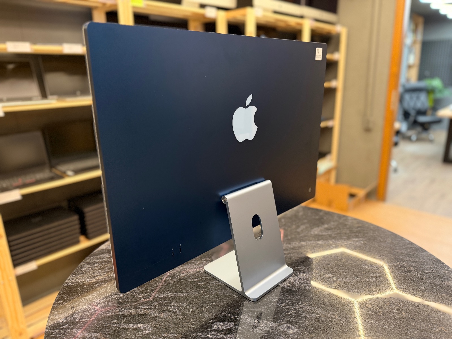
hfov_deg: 71.6
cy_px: 170
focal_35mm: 24
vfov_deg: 56.8
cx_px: 226
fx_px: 313
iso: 500
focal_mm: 6.76
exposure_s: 1/60
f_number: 1.78
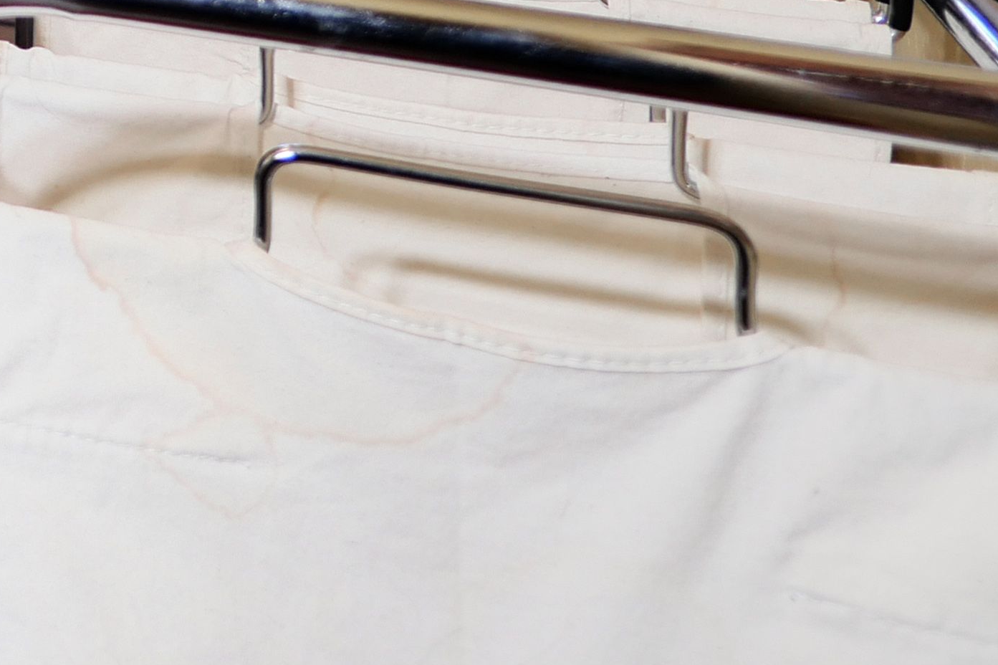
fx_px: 1857
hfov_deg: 20.9
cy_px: -565
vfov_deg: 16.6
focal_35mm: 67
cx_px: -789
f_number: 2.2
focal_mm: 9
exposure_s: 1/160
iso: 800
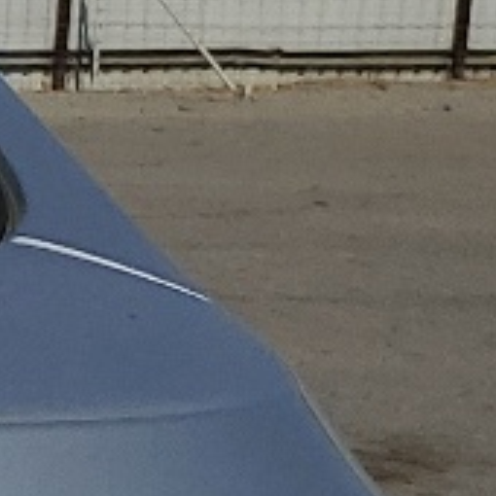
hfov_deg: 6.8
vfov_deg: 7.8
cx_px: -1290
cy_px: 904
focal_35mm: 216
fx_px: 3502
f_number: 1.5
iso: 51
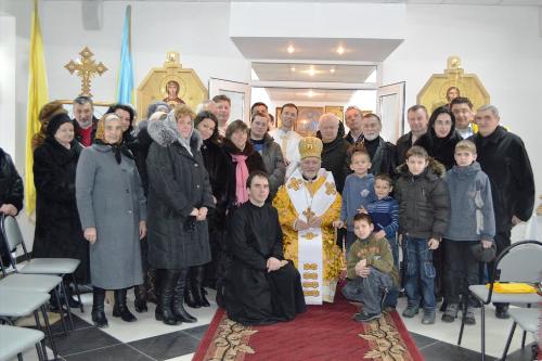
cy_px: 180
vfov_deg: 34.2
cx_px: 271
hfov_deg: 49.6
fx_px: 587
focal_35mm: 39
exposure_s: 1/60
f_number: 4.2
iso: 1600
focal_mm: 26
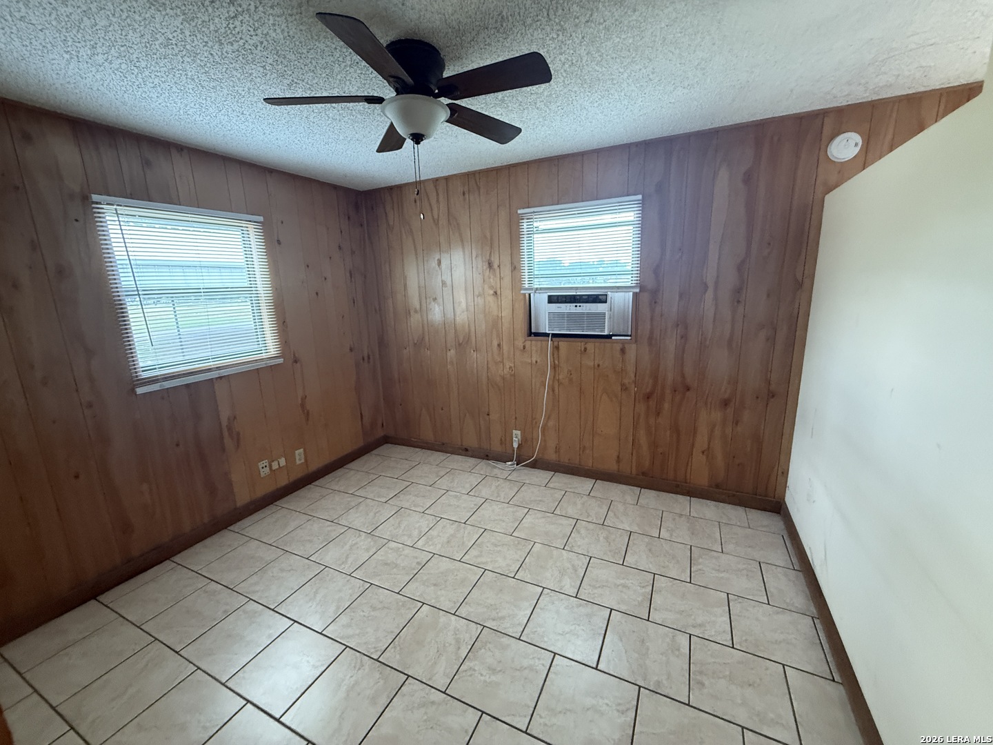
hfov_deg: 102.1
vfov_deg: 85.7
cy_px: 372
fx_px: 402
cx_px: 496
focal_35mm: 14
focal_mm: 2.22
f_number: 2.2
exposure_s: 1/60
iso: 500
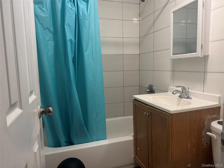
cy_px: 84
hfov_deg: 71.6
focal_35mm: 24
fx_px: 155
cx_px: 112
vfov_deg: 56.8
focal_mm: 6.76
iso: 400
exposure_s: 1/60
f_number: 1.78
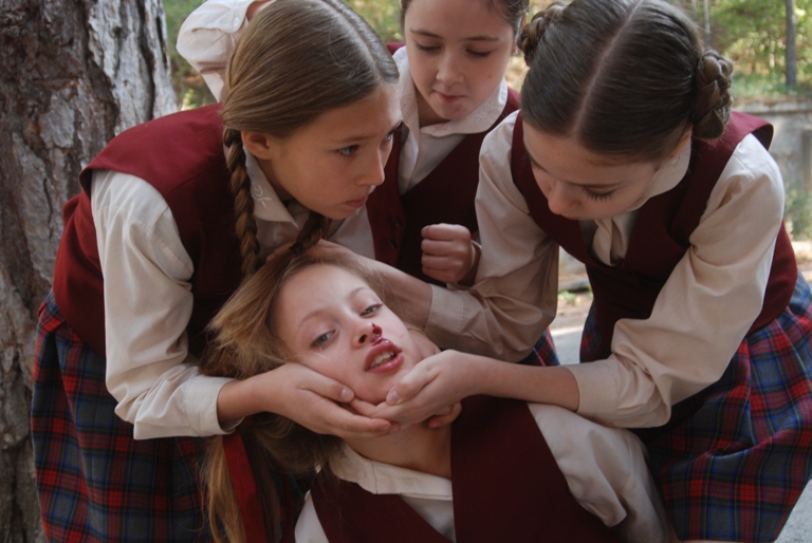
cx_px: 406
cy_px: 272
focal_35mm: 42
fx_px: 948
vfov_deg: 32.0
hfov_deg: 46.4
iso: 400
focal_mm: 28
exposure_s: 1/80
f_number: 5
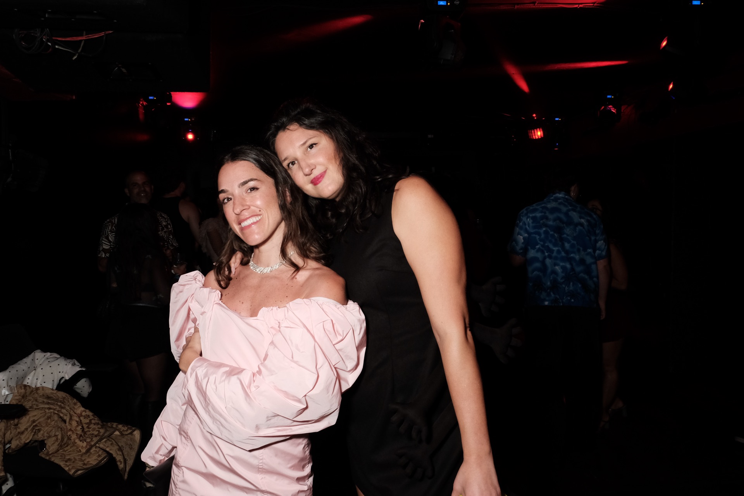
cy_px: 248
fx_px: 558
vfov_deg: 47.9
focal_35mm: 27
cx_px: 372
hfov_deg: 67.4
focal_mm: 18
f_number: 11
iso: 2500
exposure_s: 1/30
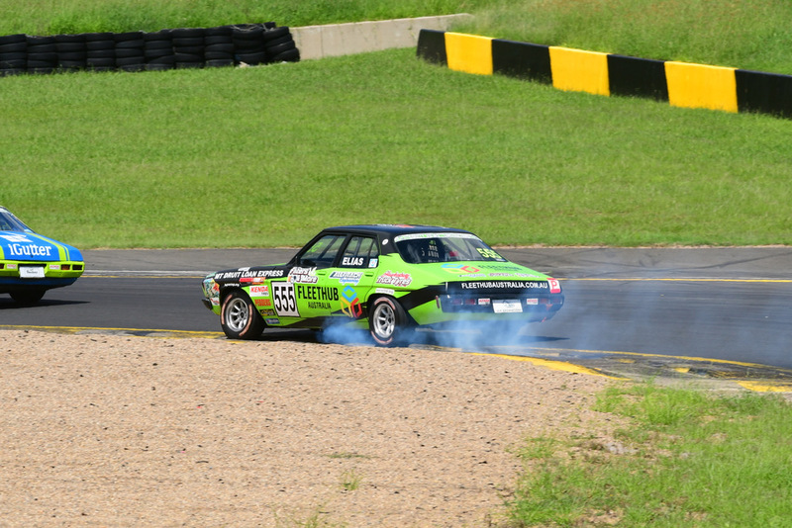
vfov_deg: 3.5
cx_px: 396
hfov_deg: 5.3
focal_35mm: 390
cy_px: 264
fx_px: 8583
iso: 400
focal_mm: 260
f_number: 13
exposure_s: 1/500
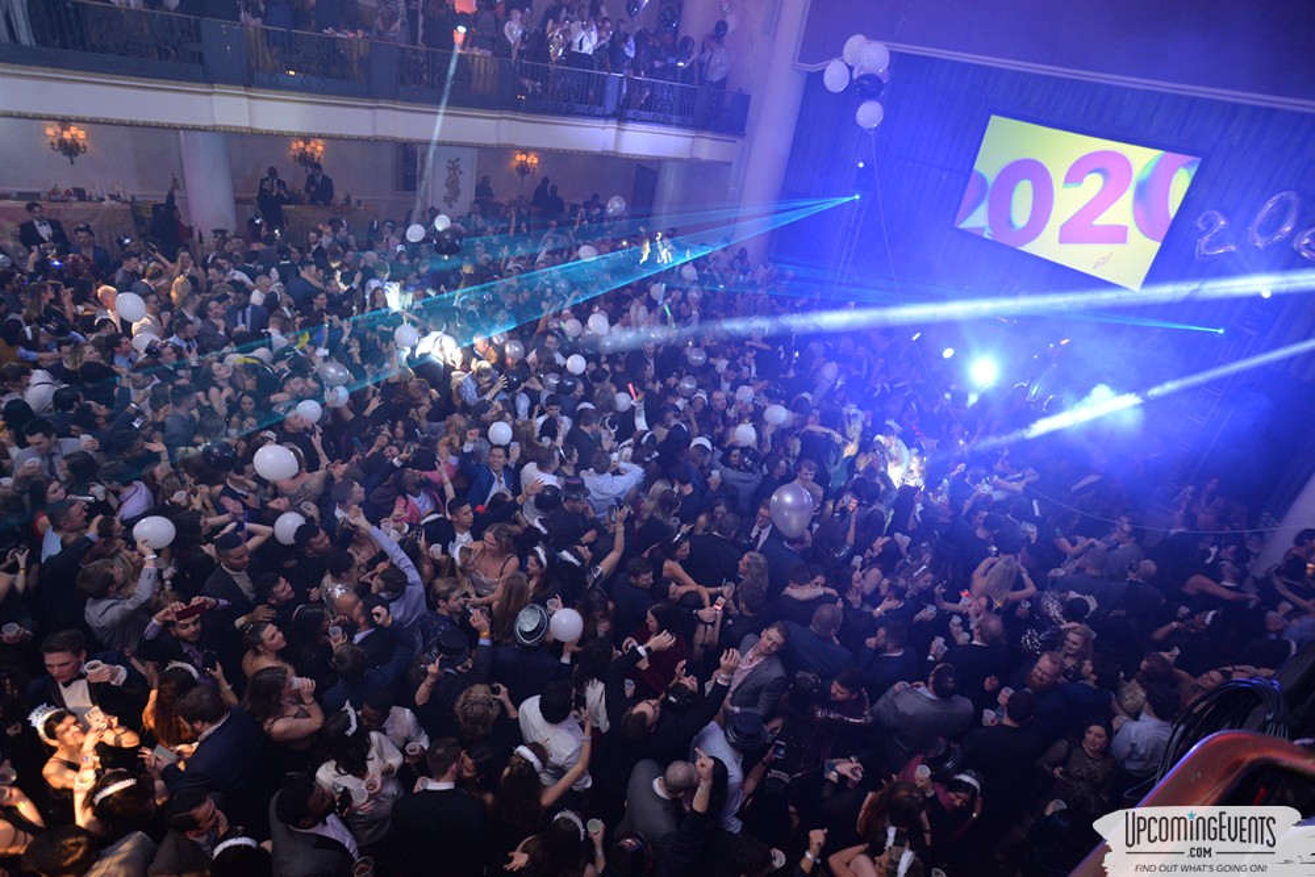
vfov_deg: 61.9
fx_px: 731
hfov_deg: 84.0
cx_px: 658
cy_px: 438
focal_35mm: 20
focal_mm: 20
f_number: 4
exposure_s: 1/80
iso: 2000
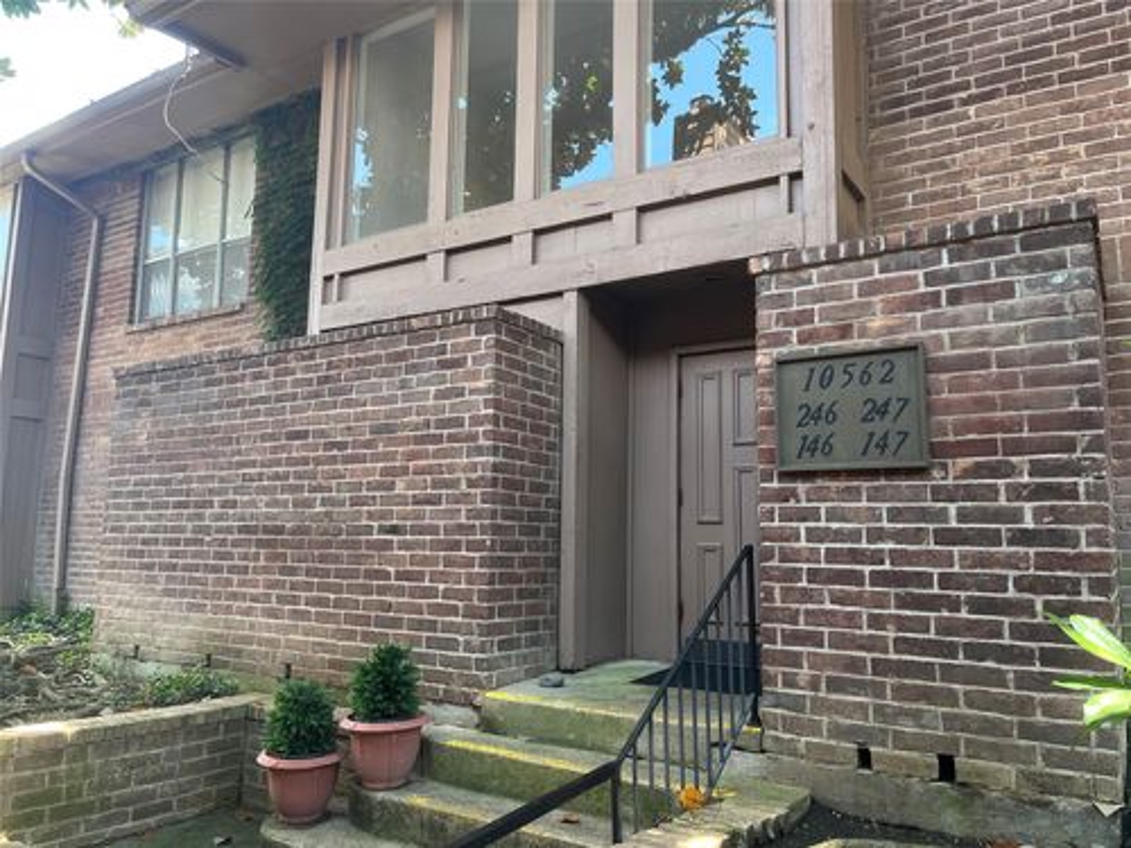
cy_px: 424
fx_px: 849
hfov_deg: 67.3
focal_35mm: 26
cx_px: 566
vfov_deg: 53.1
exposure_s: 1/121
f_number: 1.6
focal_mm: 5.1
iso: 80
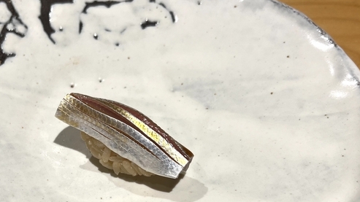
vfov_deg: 25.4
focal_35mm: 46
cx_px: 129
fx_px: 439
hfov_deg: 44.1
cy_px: 169
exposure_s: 1/136
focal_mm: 5.7
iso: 32
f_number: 1.5
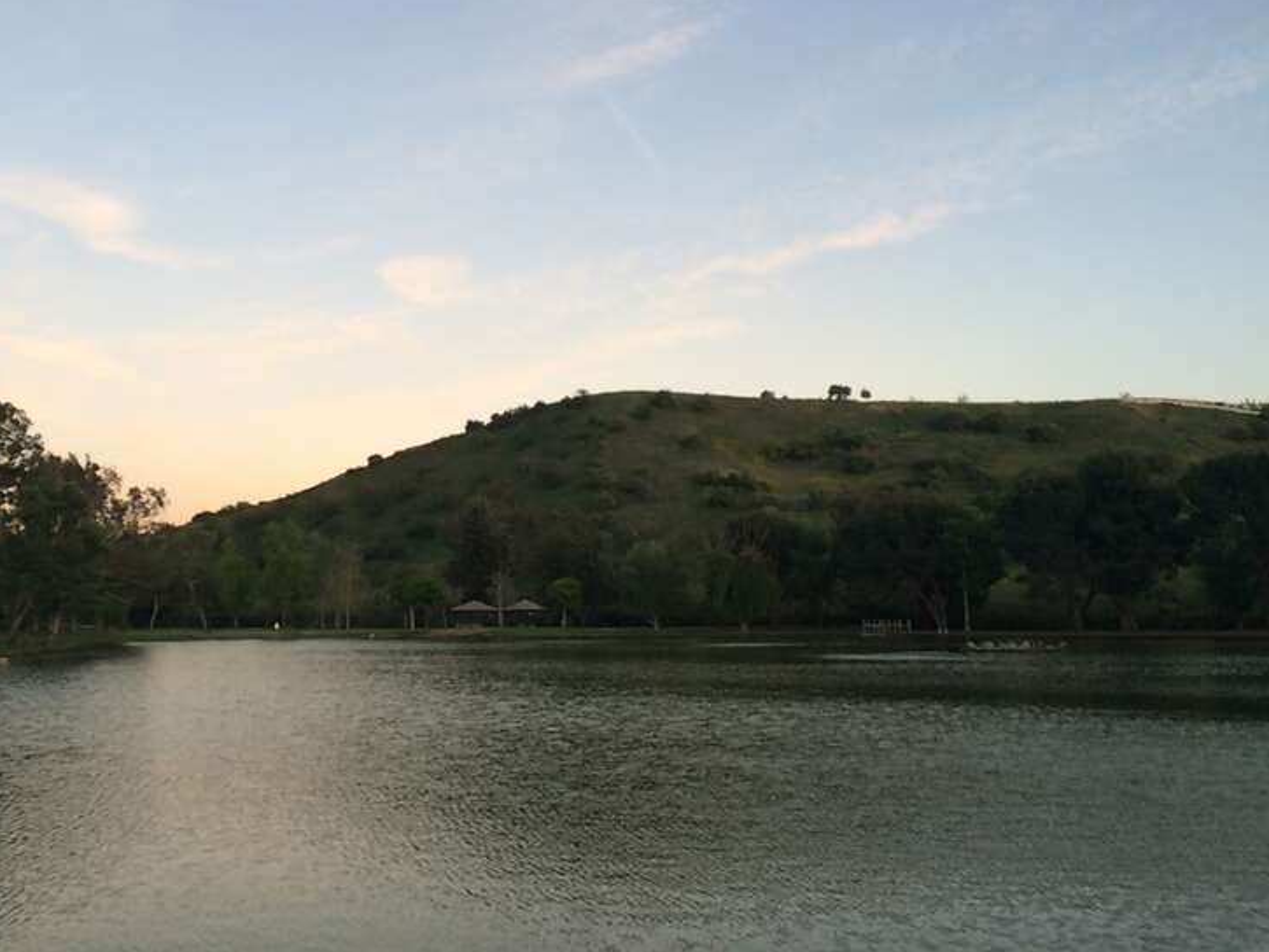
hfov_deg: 56.7
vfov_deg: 44.1
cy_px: 430
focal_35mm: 32
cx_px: 571
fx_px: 1173
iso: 50
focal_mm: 4.15
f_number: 2.2
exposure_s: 1/120
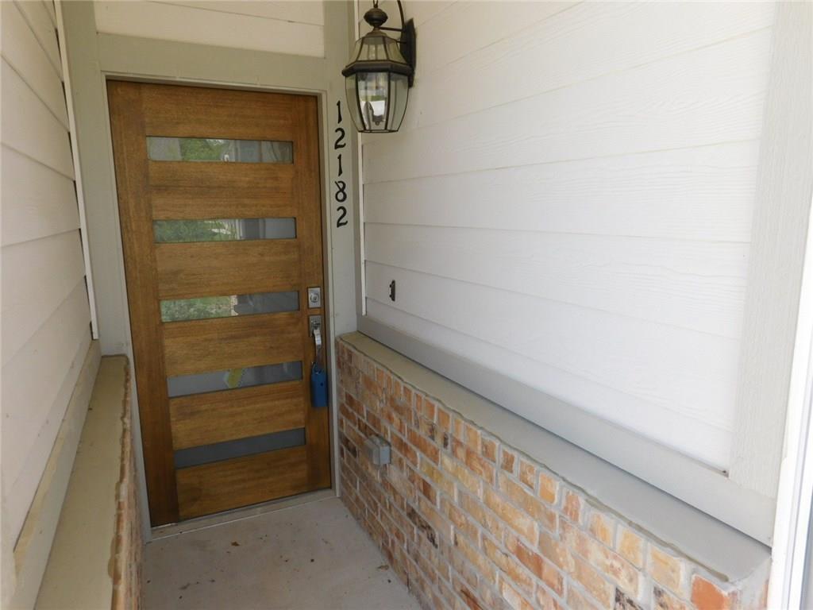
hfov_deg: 73.9
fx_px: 540
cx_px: 406
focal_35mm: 23
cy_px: 305
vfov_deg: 58.9
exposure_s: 1/250
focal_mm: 4
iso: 125
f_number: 3
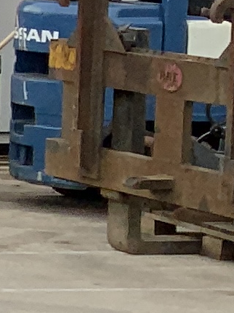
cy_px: 53
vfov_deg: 7.3
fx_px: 2454
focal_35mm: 272
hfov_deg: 4.2
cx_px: -1209
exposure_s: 1/412
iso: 16
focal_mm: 3
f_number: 1.8
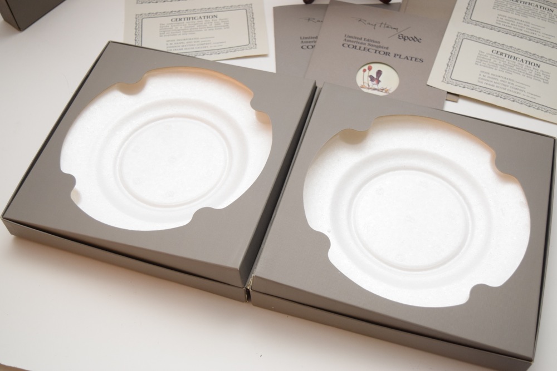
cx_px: 278
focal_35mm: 46
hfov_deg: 42.3
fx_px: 720
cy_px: 186
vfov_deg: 29.0
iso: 800
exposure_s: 1/60
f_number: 4.2
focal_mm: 31
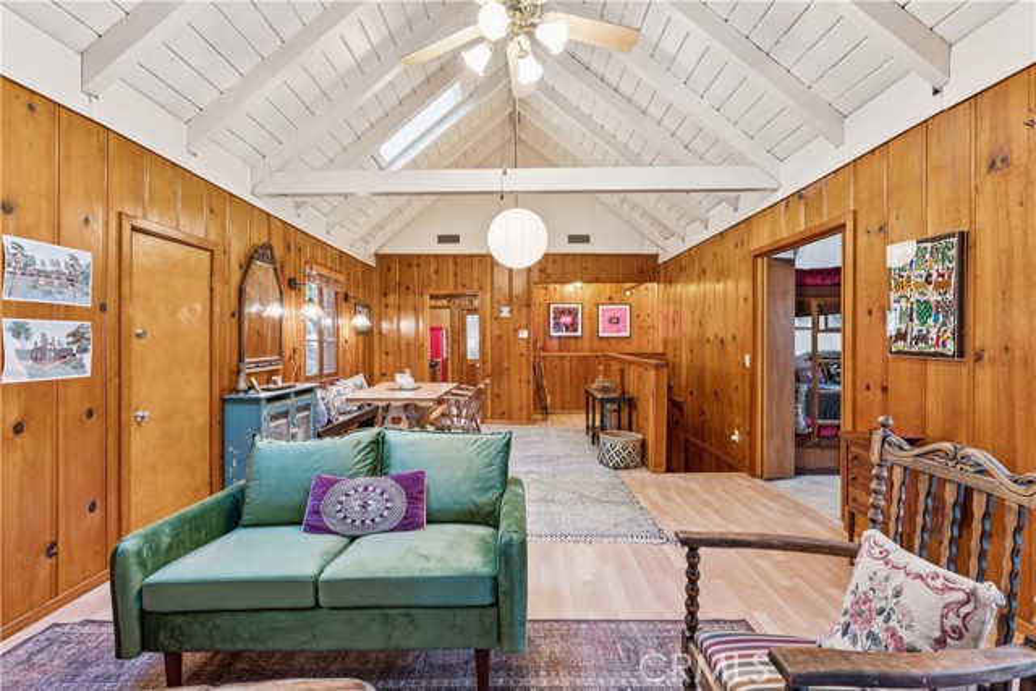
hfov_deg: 94.6
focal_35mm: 17
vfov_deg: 71.8
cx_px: 518
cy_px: 346
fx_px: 478
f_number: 13
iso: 100
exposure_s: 3.2
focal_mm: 16.6
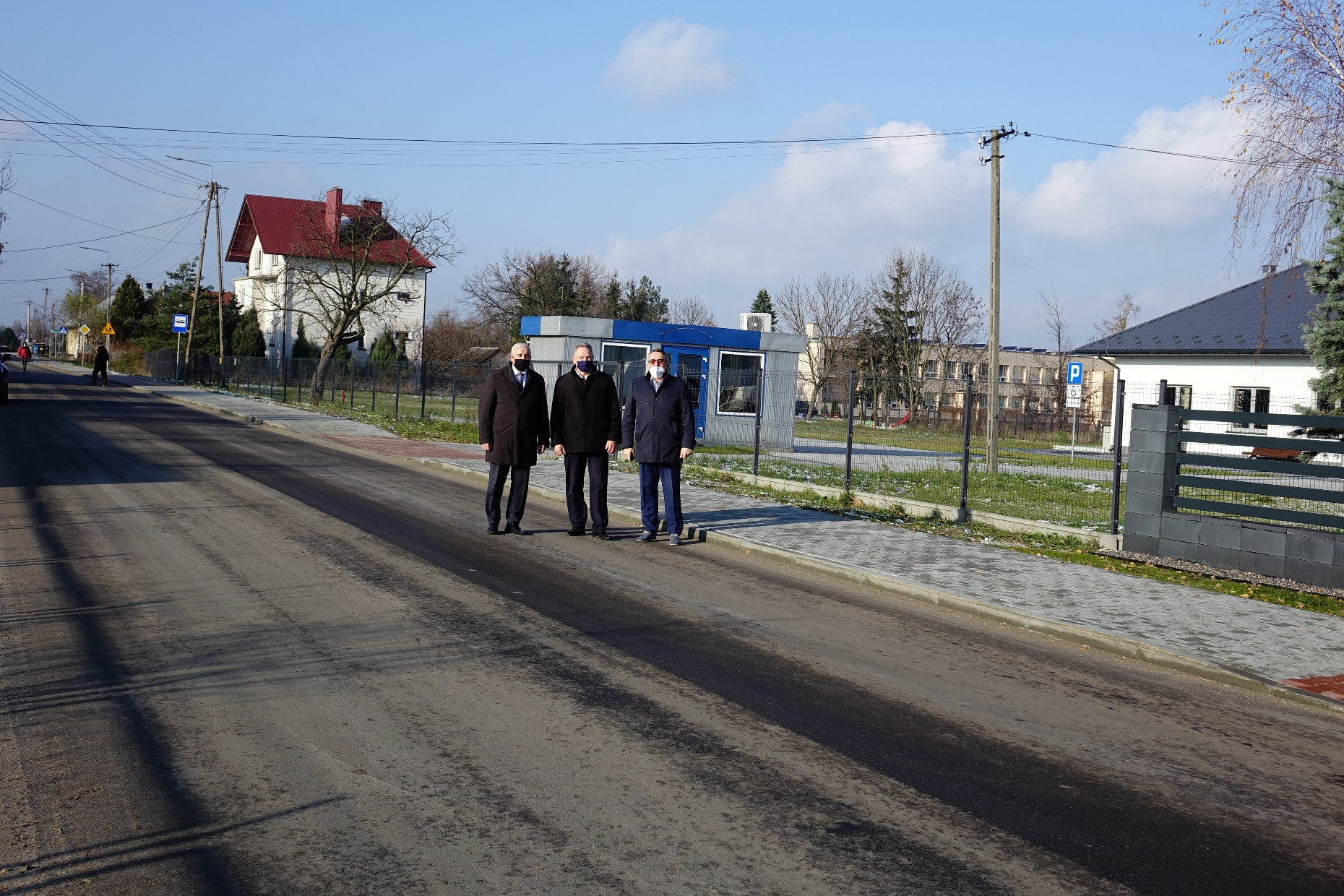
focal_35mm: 40
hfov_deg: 48.5
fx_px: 1493
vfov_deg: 33.4
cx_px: 672
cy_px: 448
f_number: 4
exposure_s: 1/800
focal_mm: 14.84
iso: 125
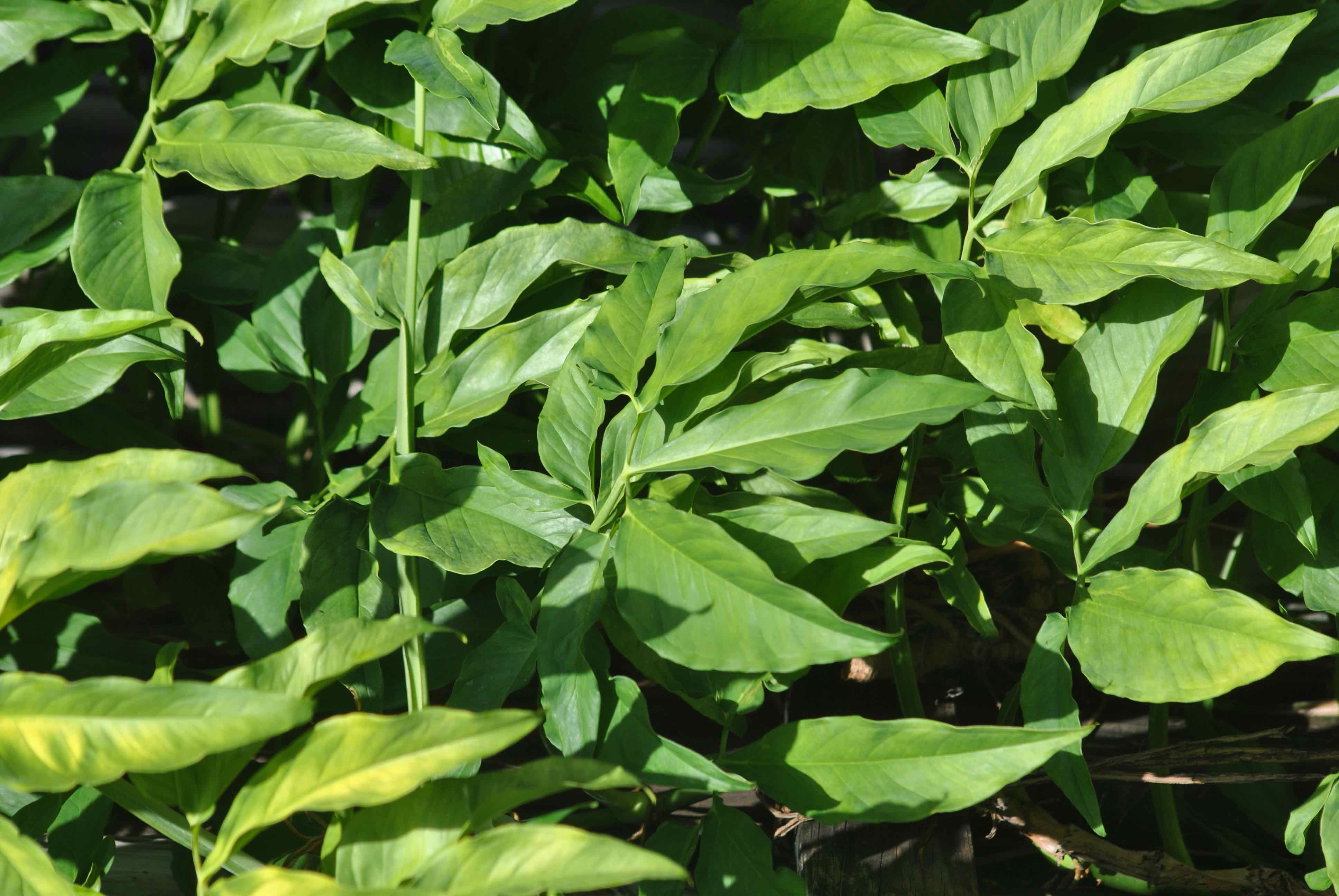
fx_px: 6144
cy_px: 448
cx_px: 670
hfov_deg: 12.4
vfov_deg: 8.3
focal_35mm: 165
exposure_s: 1/500
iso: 140
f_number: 5.6
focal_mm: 110
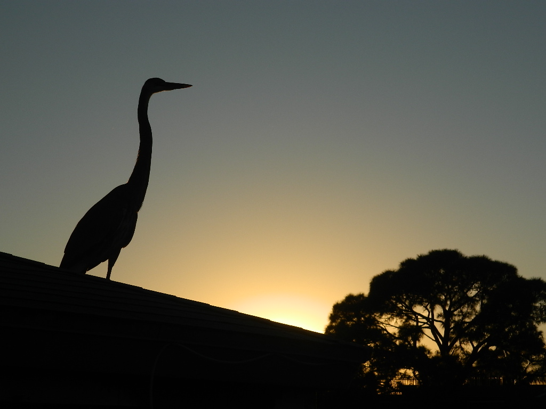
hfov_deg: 19.1
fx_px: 1625
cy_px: 204
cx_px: 273
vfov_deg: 14.4
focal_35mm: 103
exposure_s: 1/200
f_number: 12.6
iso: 80
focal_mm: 18.6
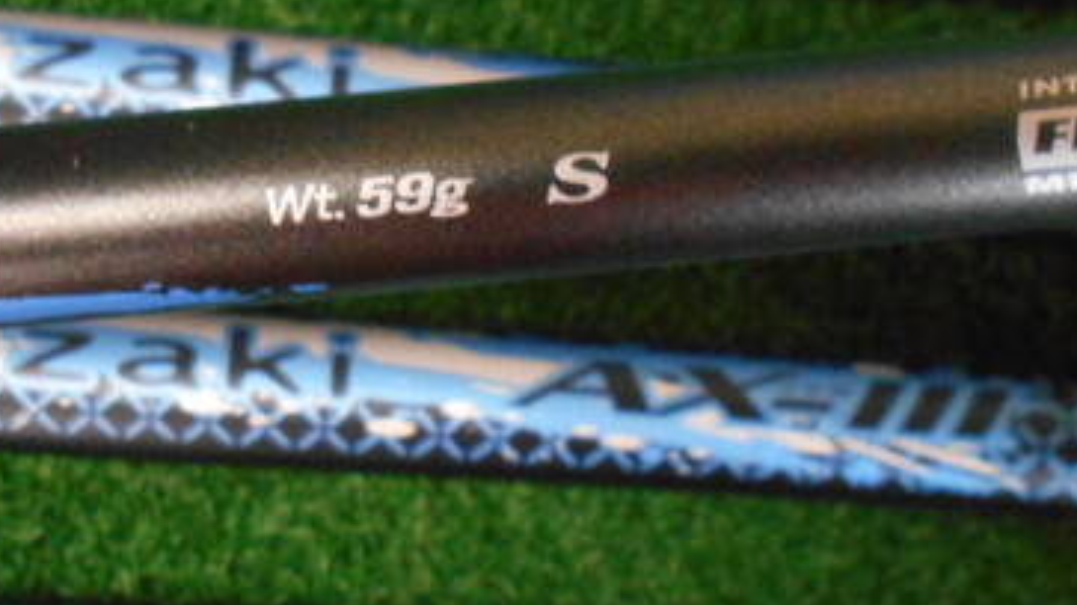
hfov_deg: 40.9
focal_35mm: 50
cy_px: 208
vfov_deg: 23.8
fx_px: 1428
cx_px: 383
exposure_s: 1/30
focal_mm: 4.6
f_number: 3.2
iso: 800
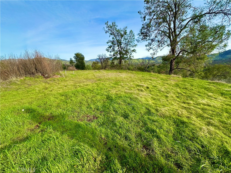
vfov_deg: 85.7
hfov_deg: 102.1
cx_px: 116
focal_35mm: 14
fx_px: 93
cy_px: 86
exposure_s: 1/875
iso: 40
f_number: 2.2
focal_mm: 2.22
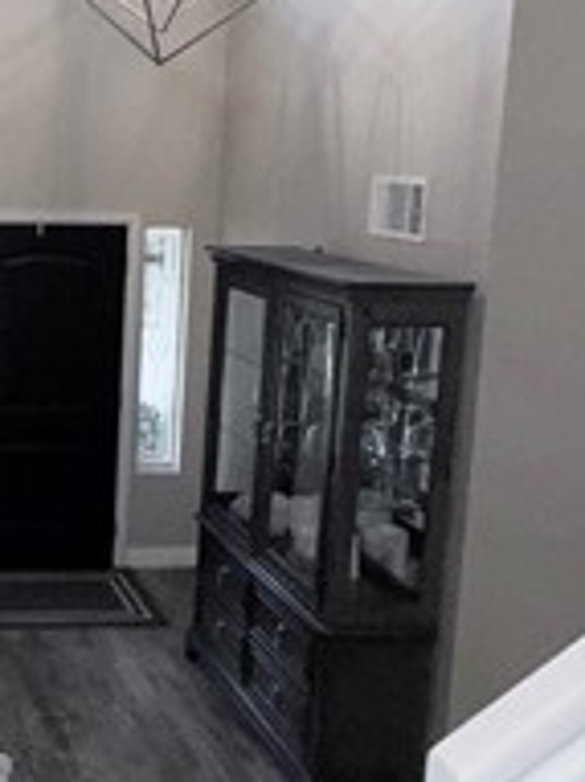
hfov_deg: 27.0
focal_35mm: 47
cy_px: 303
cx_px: -131
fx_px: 1060
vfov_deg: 40.2
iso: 64
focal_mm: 2.22
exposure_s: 1/122
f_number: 2.2
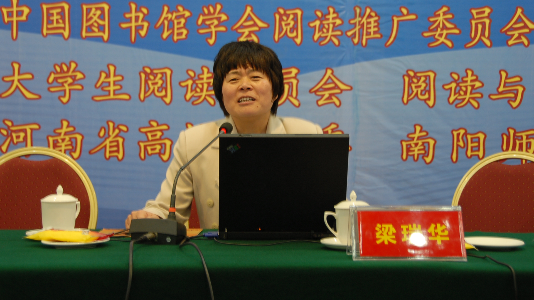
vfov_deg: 16.5
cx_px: 268
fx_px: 1034
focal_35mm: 73
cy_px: 125
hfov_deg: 29.0
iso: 250
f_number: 4.5
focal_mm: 46
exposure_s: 1/5
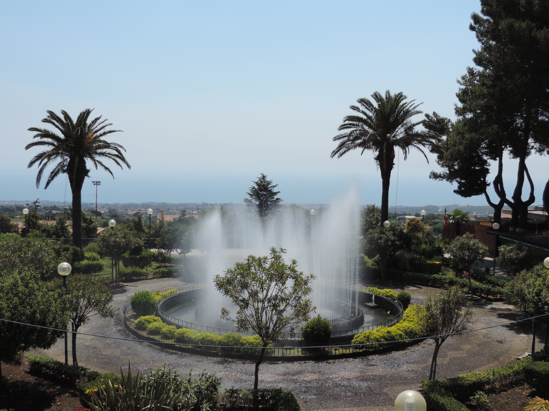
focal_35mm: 40
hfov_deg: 46.8
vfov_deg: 36.0
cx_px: 274
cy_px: 206
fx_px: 634
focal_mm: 7.1
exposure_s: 1/1250
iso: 80
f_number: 3.3
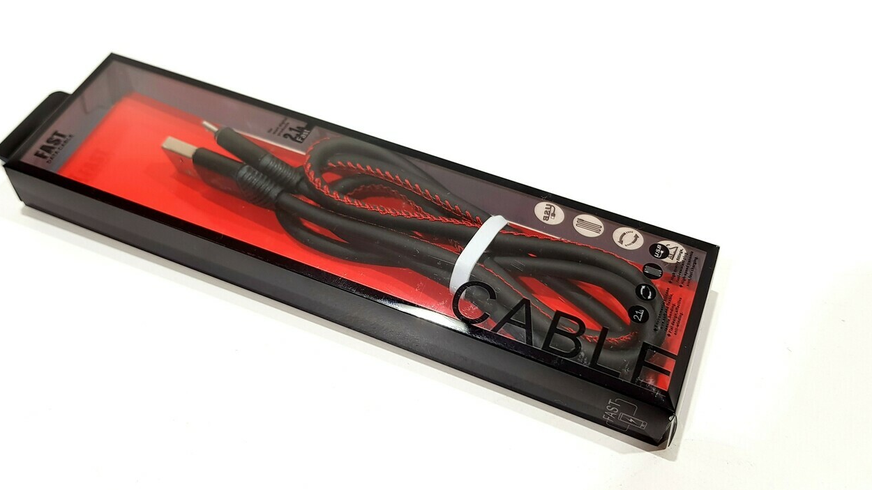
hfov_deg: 66.1
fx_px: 671
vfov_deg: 40.2
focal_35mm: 29
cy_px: 243
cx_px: 431
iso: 64
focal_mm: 4.2
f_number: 1.7
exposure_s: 1/100
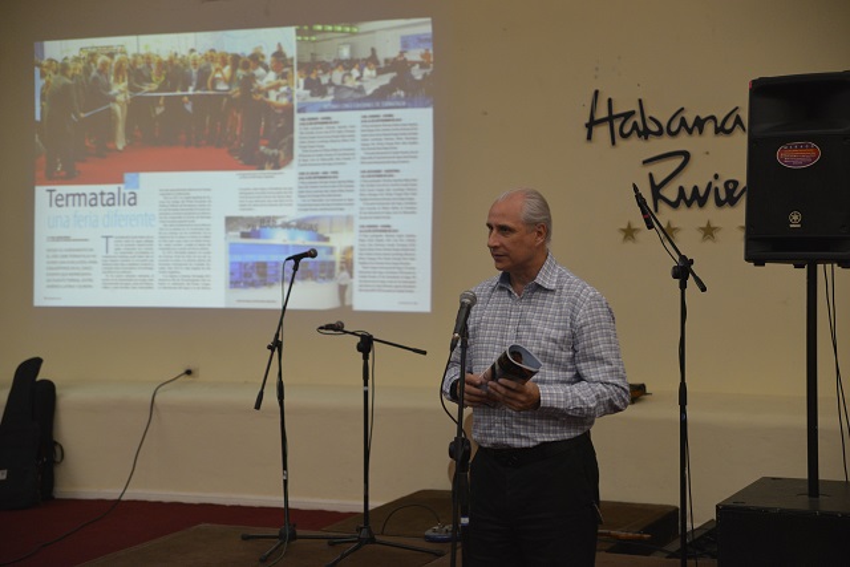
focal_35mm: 60
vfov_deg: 22.6
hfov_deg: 33.4
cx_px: 425
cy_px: 284
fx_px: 1417
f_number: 2.8
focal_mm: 60
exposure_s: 1/60
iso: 2000
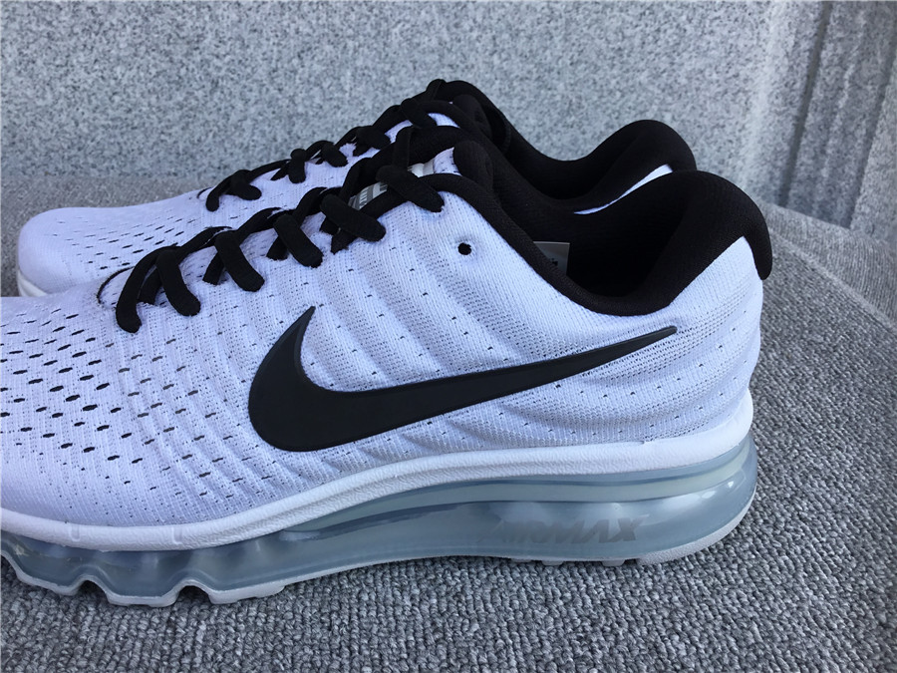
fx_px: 803
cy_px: 336
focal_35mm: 31
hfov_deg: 58.4
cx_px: 448
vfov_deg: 45.4
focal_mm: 3.3
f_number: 2.4
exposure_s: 1/375
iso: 25
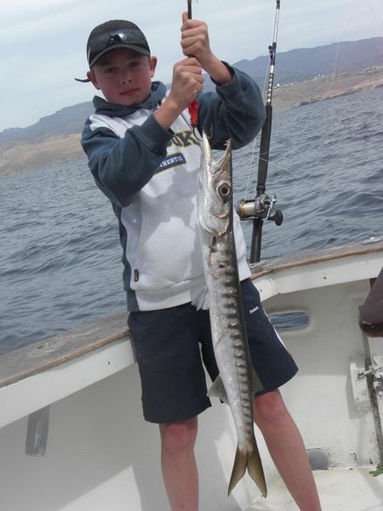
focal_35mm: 57
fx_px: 841
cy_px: 256
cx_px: 192
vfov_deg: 33.8
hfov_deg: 25.6
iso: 80
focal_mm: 11.8
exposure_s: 1/800
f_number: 5
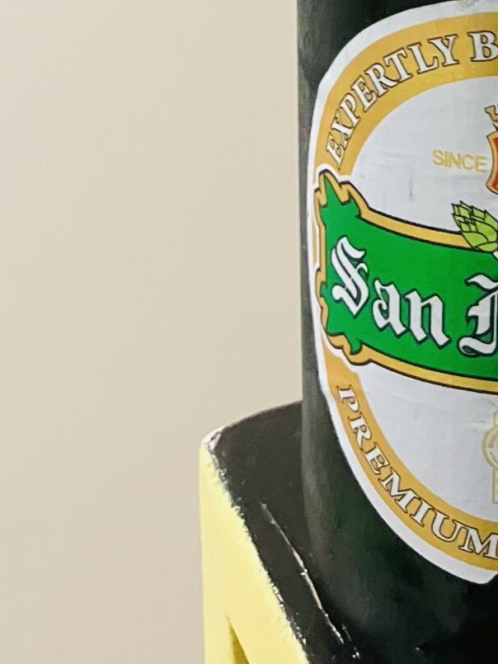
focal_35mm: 89
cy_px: -320
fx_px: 1707
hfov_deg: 16.1
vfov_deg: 19.3
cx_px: 560
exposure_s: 1/30
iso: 640
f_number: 1.8
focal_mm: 3.99
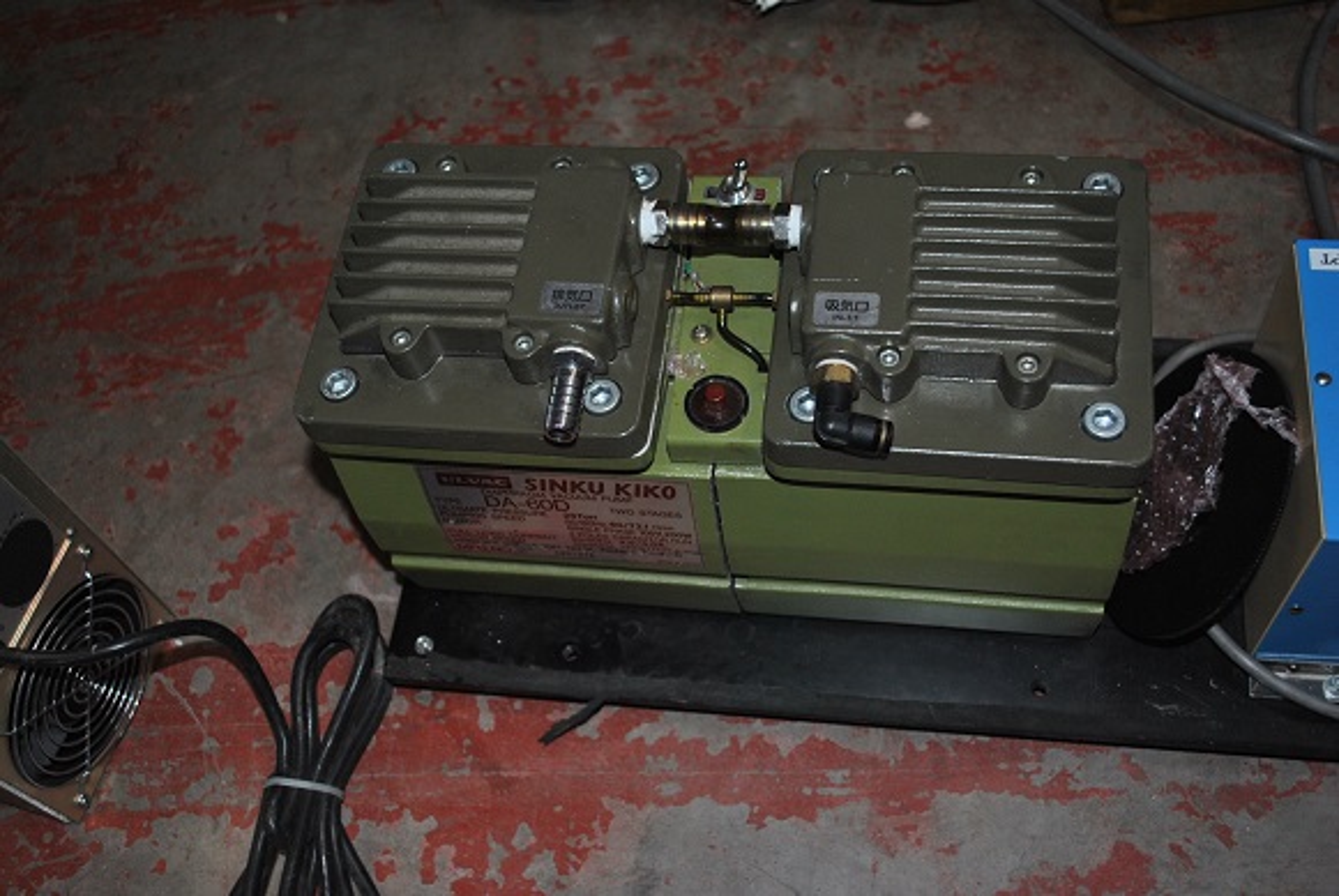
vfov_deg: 34.3
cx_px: 670
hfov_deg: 49.5
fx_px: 1452
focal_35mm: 39
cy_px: 448
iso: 200
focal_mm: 26
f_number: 4.2
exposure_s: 1/60
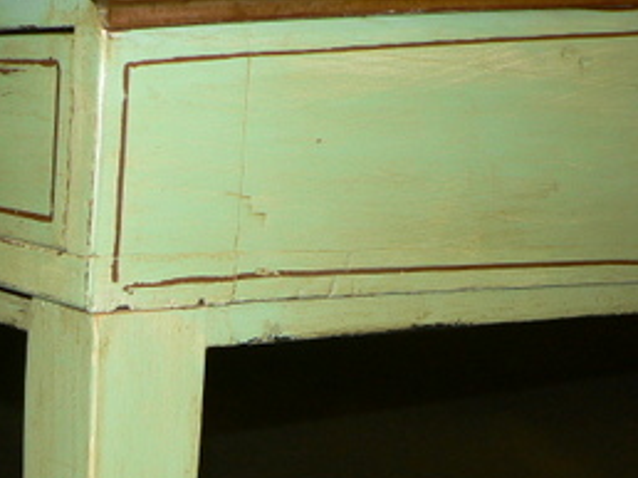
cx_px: 188
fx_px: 1234
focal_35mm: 67
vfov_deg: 21.3
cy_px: 443
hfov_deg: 28.7
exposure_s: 1/30
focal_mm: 6
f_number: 2.8
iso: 100
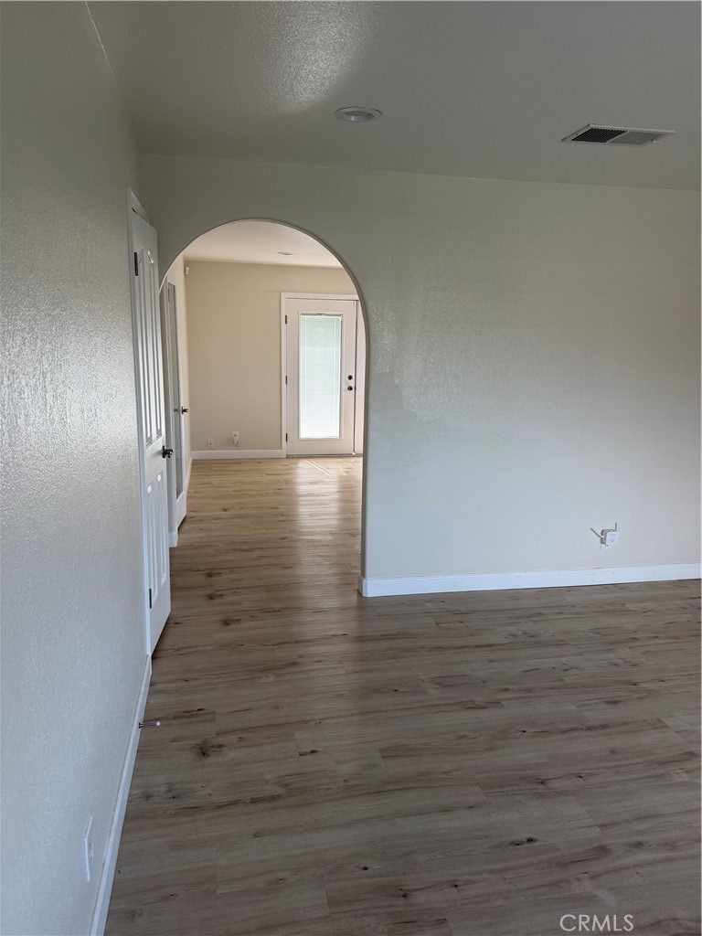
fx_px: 649
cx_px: 351
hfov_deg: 56.8
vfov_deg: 71.6
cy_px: 468
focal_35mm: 24
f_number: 1.78
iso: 100
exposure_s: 1/135
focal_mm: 6.76
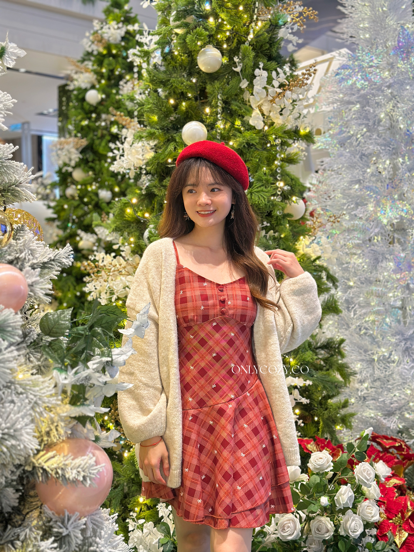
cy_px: 276
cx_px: 207
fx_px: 765
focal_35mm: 48
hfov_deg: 30.3
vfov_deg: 39.7
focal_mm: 6.86
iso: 200
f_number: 1.78
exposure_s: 1/100
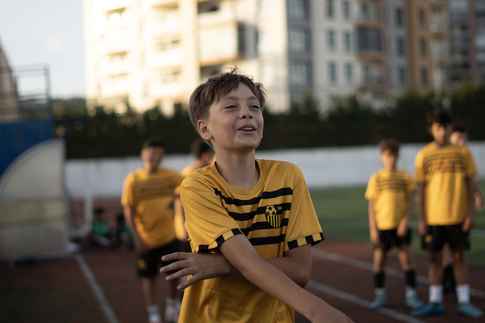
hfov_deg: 27.0
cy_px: 162
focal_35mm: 75
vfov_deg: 18.2
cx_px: 242
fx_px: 1010
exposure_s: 1/2000
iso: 200
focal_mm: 50
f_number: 1.8
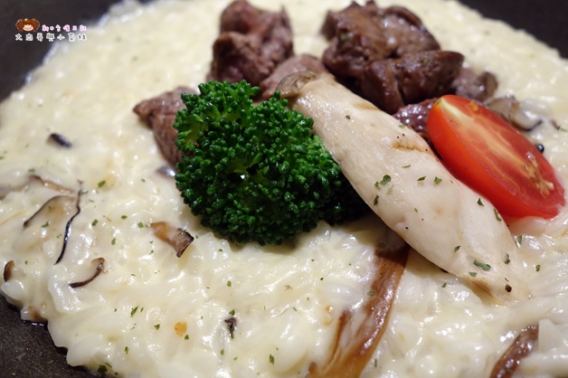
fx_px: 457
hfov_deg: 63.7
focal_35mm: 29
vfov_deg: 44.9
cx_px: 284
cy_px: 191
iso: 500
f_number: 3.2
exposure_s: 1/30
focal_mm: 10.4
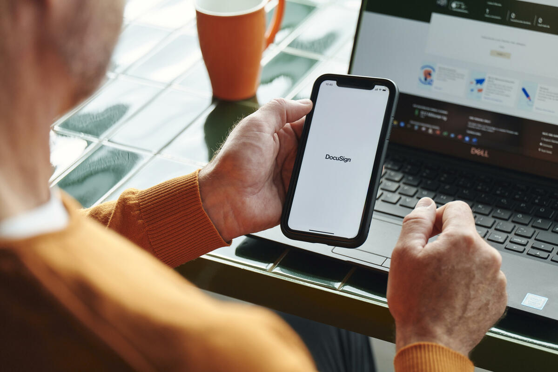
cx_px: 279
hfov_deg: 23.6
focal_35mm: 86
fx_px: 1333
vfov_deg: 15.9
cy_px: 186
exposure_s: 1/250
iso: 200
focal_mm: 86
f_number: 4
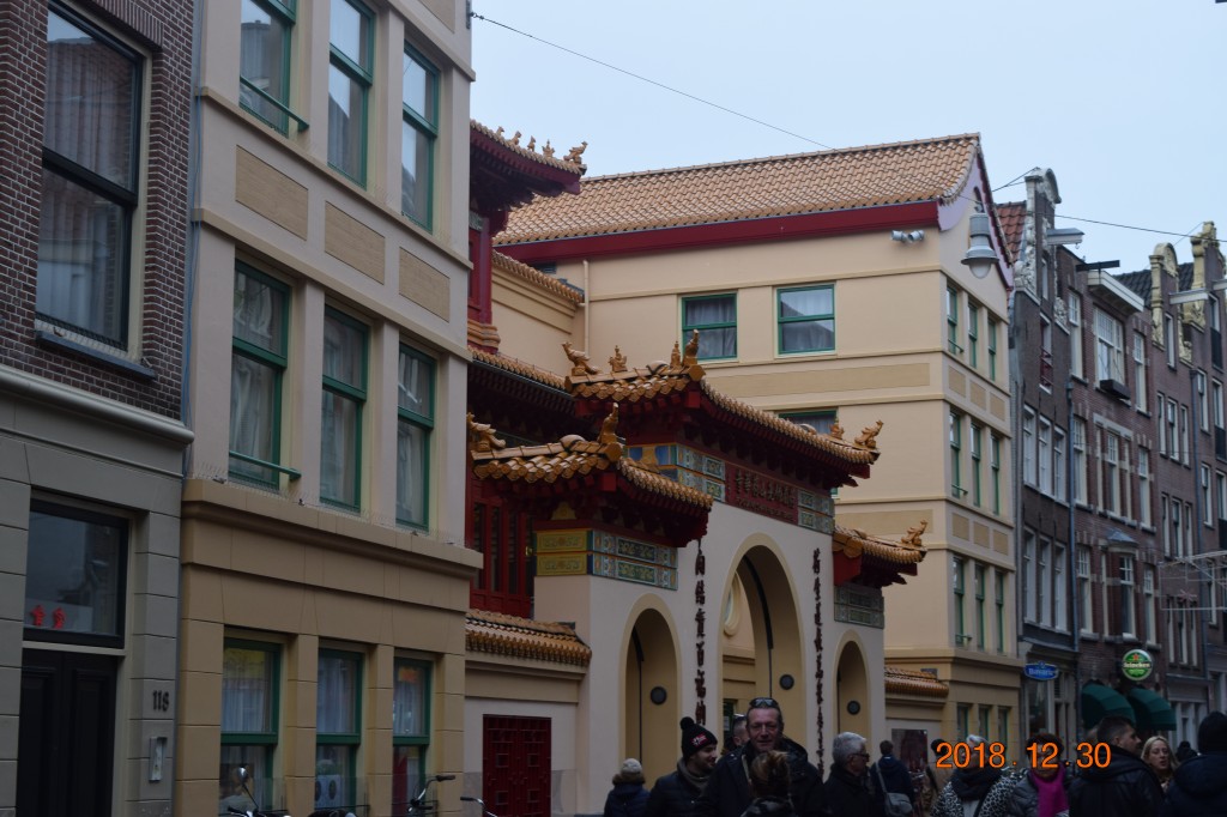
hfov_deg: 33.4
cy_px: 408
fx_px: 2044
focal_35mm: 60
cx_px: 614
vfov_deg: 22.6
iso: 400
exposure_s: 1/200
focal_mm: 40
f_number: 7.1
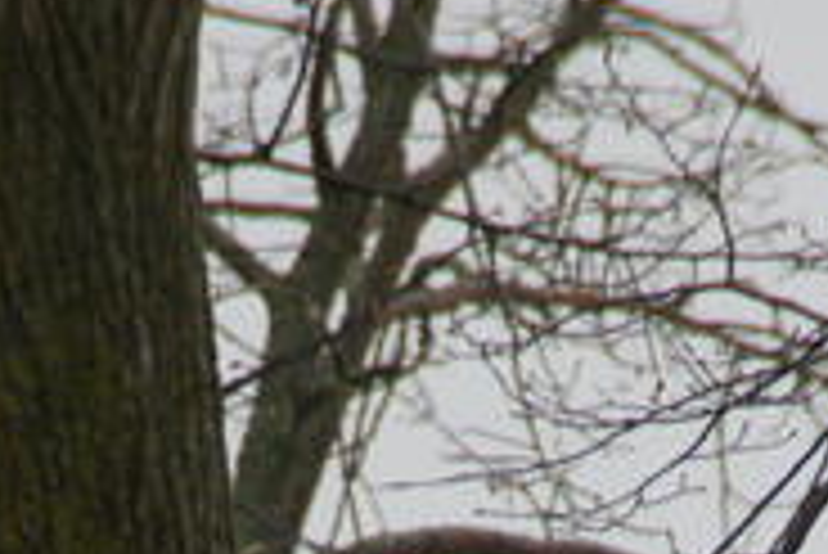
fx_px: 33721
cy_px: 1243
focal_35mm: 1465
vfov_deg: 0.9
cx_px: 608
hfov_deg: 1.4
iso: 800
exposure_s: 1/160
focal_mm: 200
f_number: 6.3
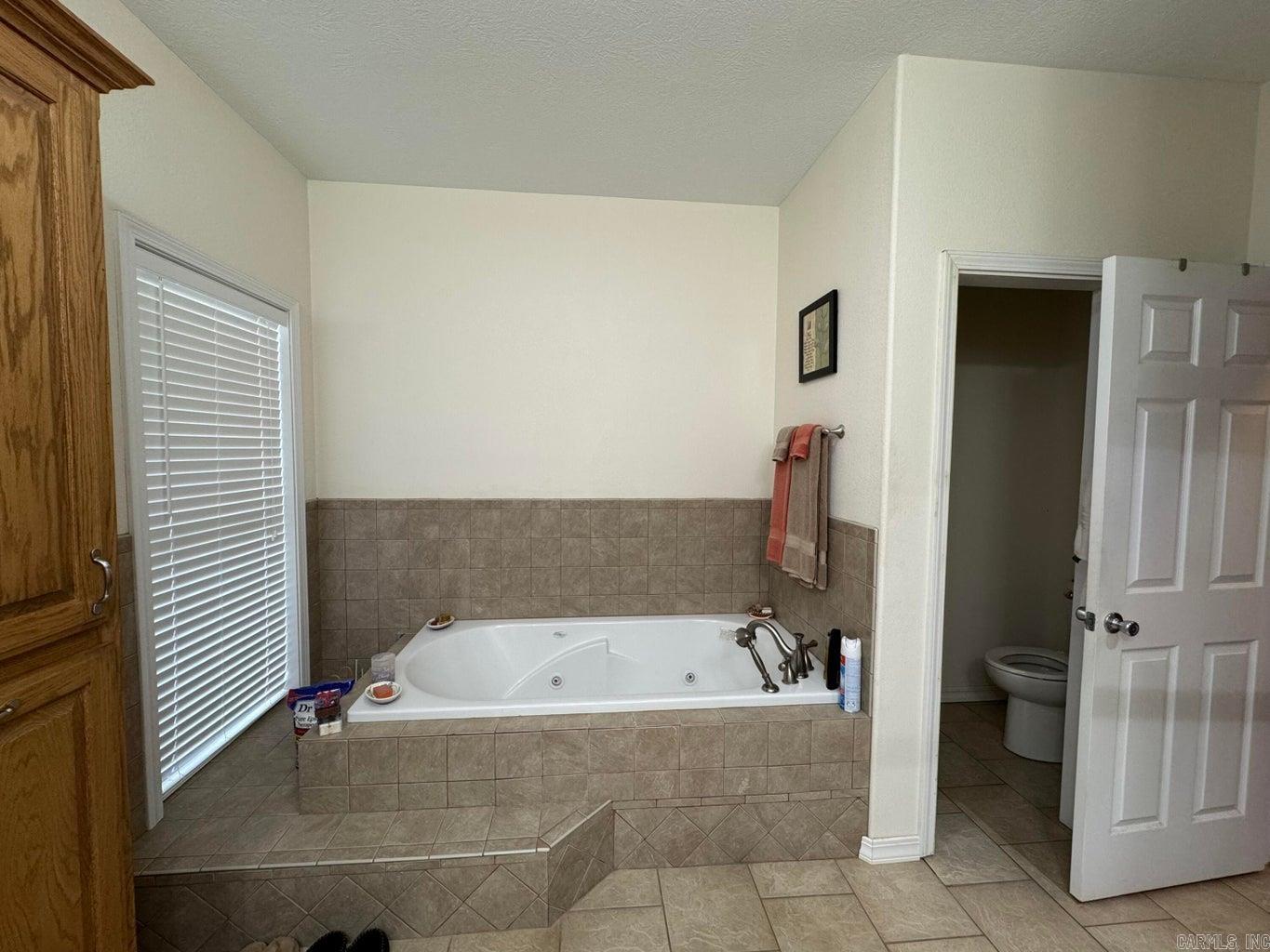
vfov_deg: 85.7
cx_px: 635
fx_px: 514
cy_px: 476
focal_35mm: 14
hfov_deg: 102.1
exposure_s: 1/60
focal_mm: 2.22
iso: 200
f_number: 2.2
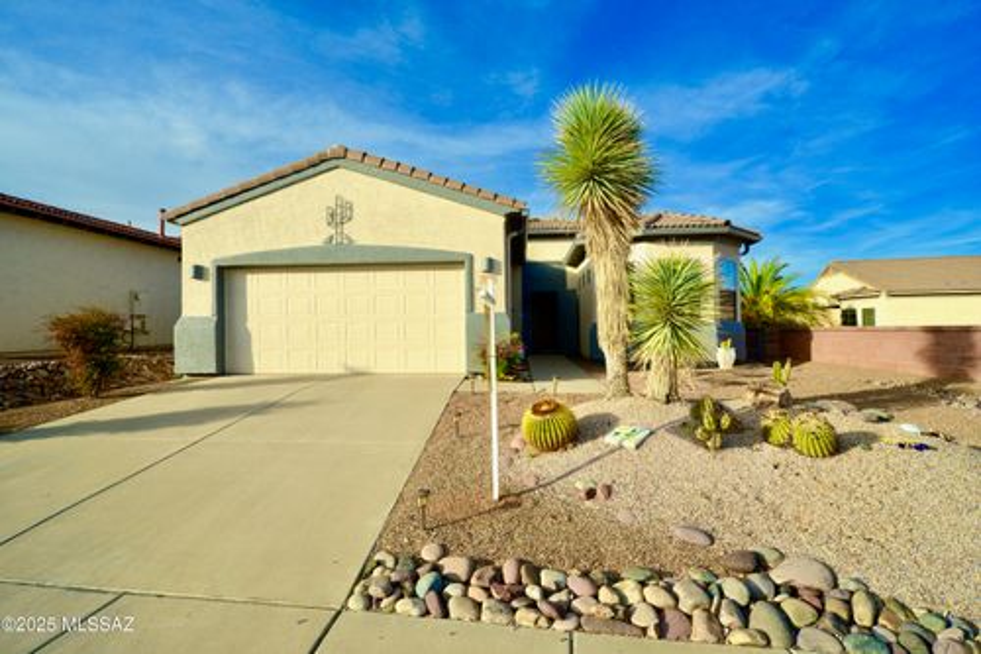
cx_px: 490
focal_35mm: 18
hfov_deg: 90.0
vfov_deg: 67.3
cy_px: 327
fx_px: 490
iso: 200
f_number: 11
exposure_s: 1/250
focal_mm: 18
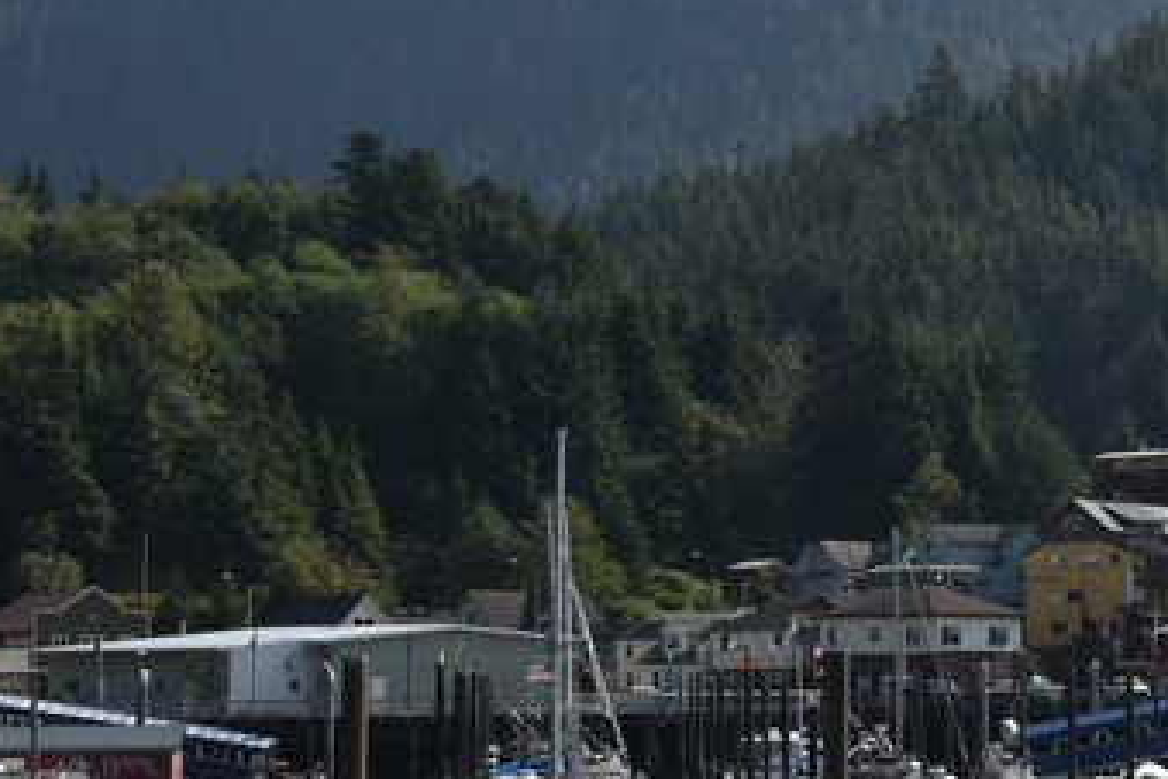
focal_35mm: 121
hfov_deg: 16.2
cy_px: 296
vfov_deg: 11.3
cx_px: 1454
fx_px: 3925
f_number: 9
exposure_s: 1/320
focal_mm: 32
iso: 100
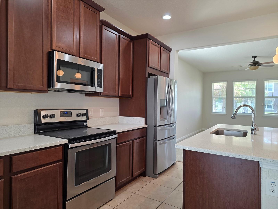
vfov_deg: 58.9
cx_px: 139
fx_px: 185
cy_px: 104
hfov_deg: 73.9
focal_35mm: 23
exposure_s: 1/120
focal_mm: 6.3
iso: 125
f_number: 1.7
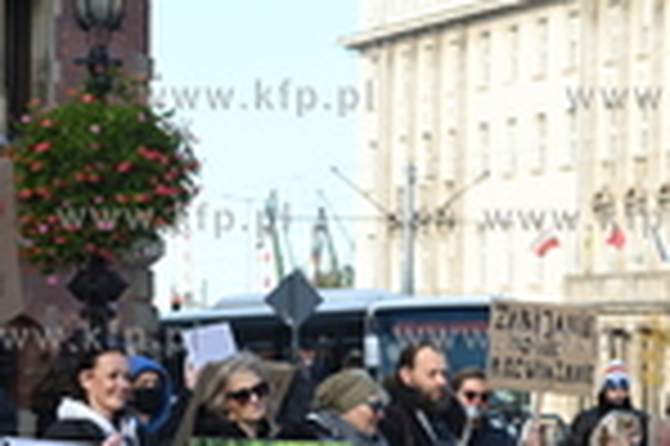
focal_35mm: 188
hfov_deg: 10.8
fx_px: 3495
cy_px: 523
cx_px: -13
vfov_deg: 7.2
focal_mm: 70
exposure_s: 1/800
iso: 400
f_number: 4.5
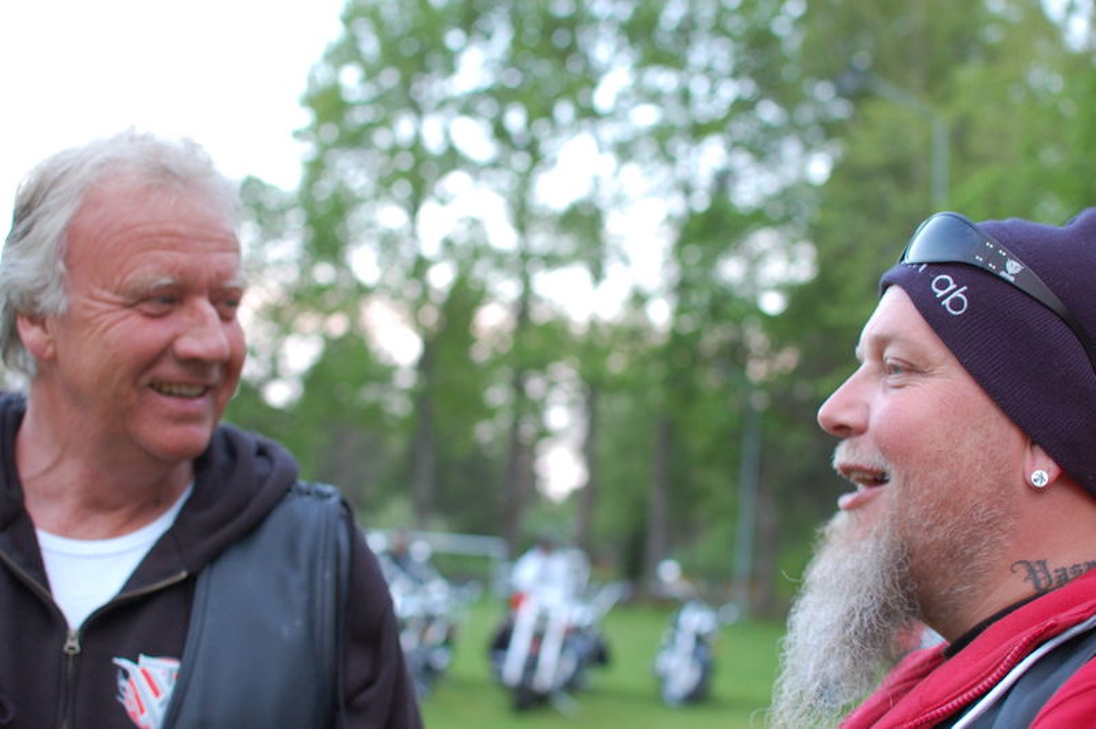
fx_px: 1597
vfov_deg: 25.7
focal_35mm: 52
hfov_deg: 37.9
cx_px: 548
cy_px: 364
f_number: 2.8
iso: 500
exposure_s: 1/30
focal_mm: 35
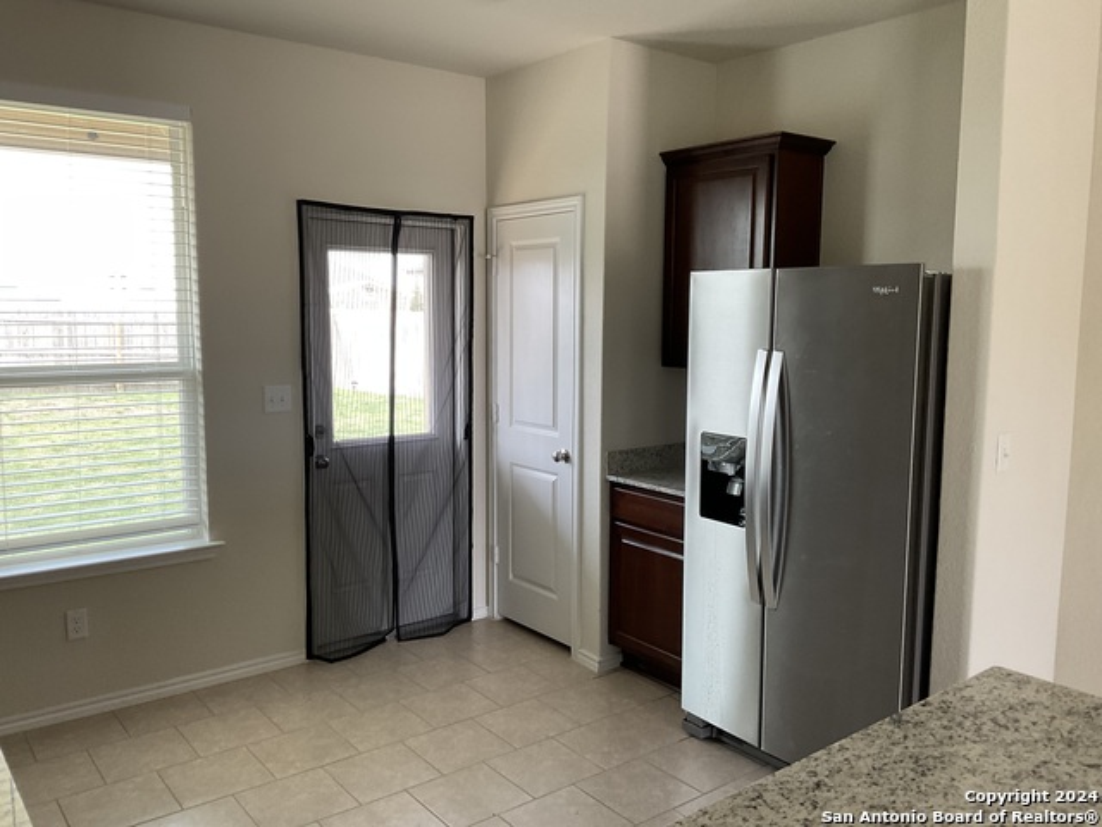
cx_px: 551
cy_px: 414
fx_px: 923
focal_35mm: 29
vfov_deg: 48.2
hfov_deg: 61.7
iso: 64
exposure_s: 1/122
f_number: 1.8
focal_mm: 3
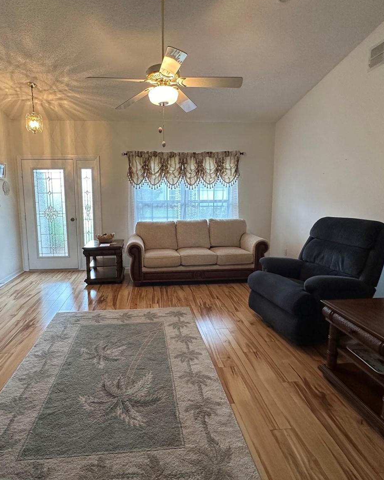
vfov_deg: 83.2
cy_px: 231
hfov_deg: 70.3
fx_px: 270
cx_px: 159
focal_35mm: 19
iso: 200
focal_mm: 2.22
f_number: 2.2
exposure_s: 1/120
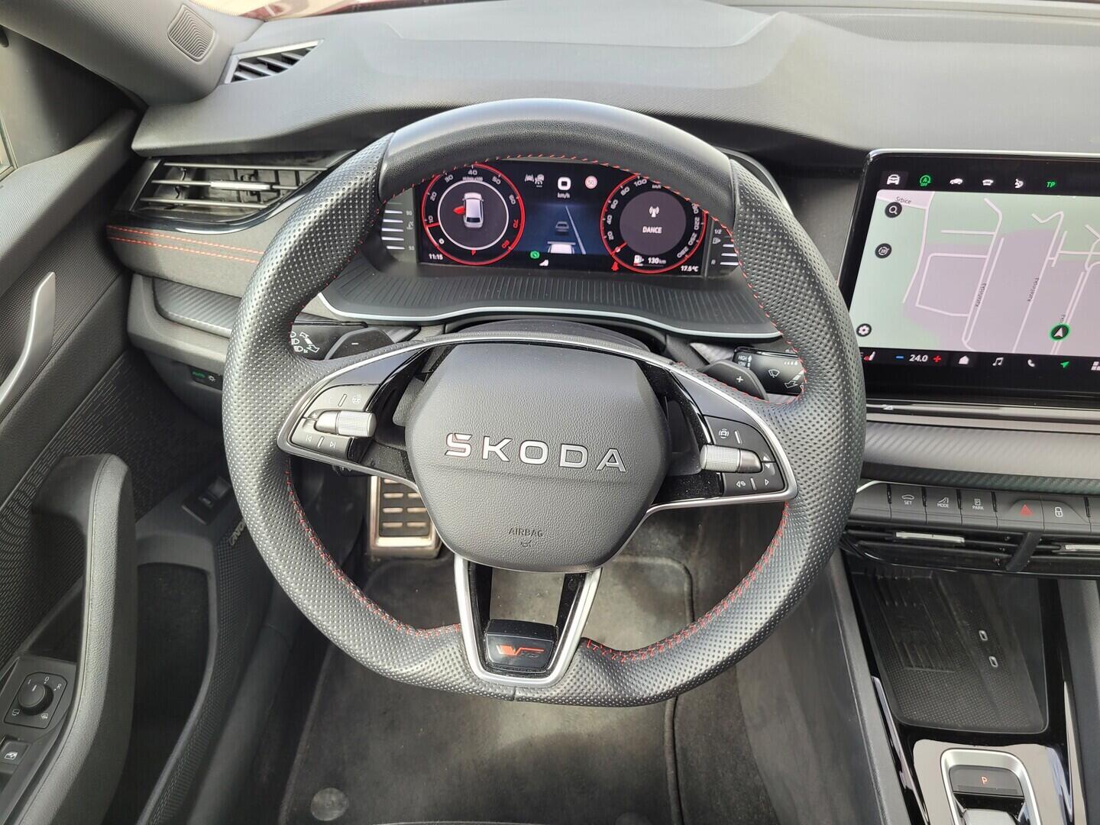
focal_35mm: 26
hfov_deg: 67.3
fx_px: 826
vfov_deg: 53.1
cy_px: 412
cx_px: 550
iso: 50
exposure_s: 1/100
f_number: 1.8
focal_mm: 5.4
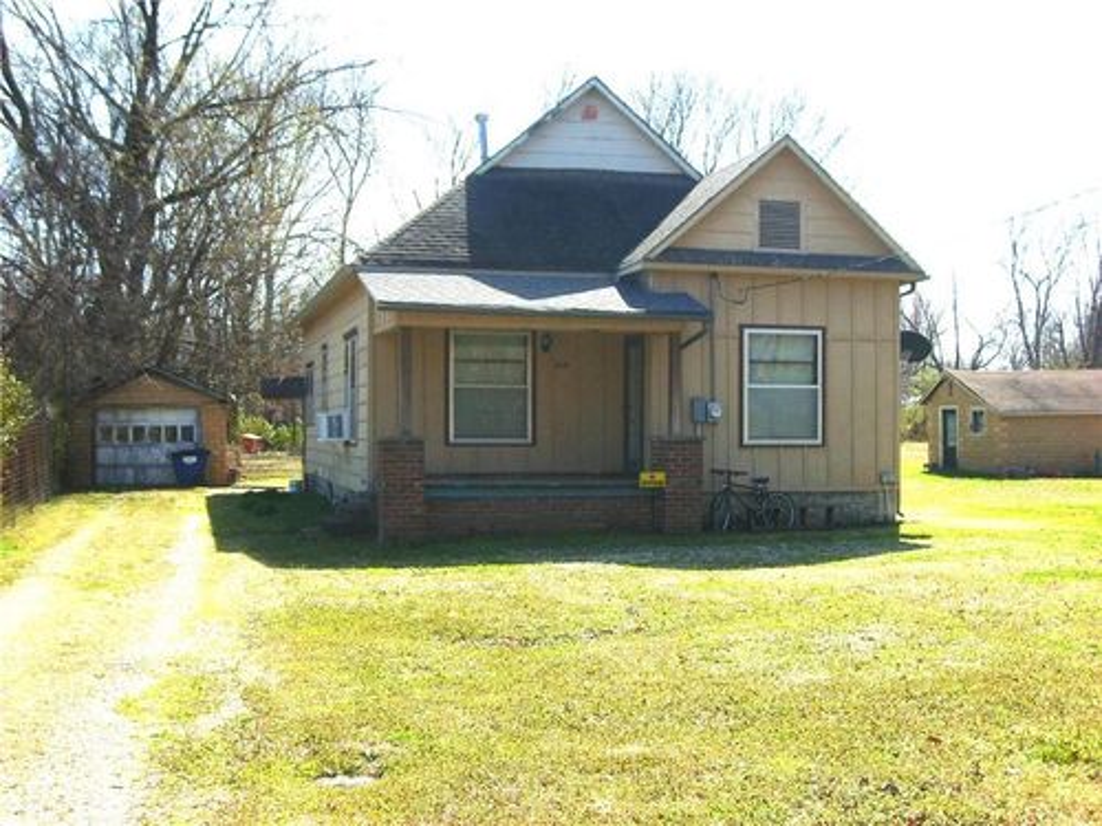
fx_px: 1369
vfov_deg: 33.6
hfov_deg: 43.9
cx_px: 551
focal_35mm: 43
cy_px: 413
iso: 50
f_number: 3
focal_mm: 7.2
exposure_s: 1/750
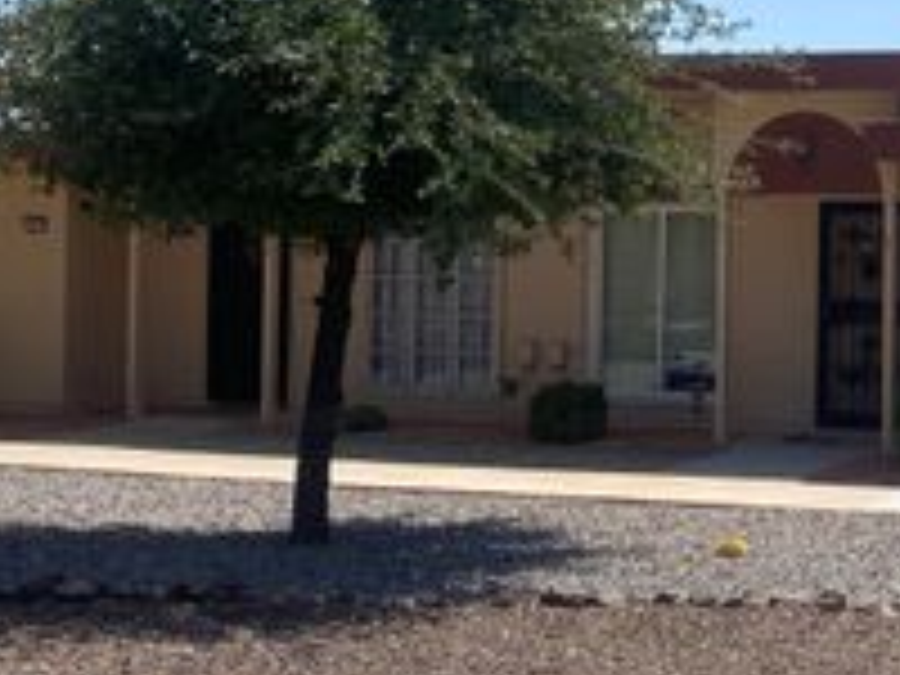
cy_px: 272
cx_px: 936
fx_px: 1690
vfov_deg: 22.6
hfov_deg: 27.8
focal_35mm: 65
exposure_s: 1/2890
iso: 32
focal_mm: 4.25
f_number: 1.8
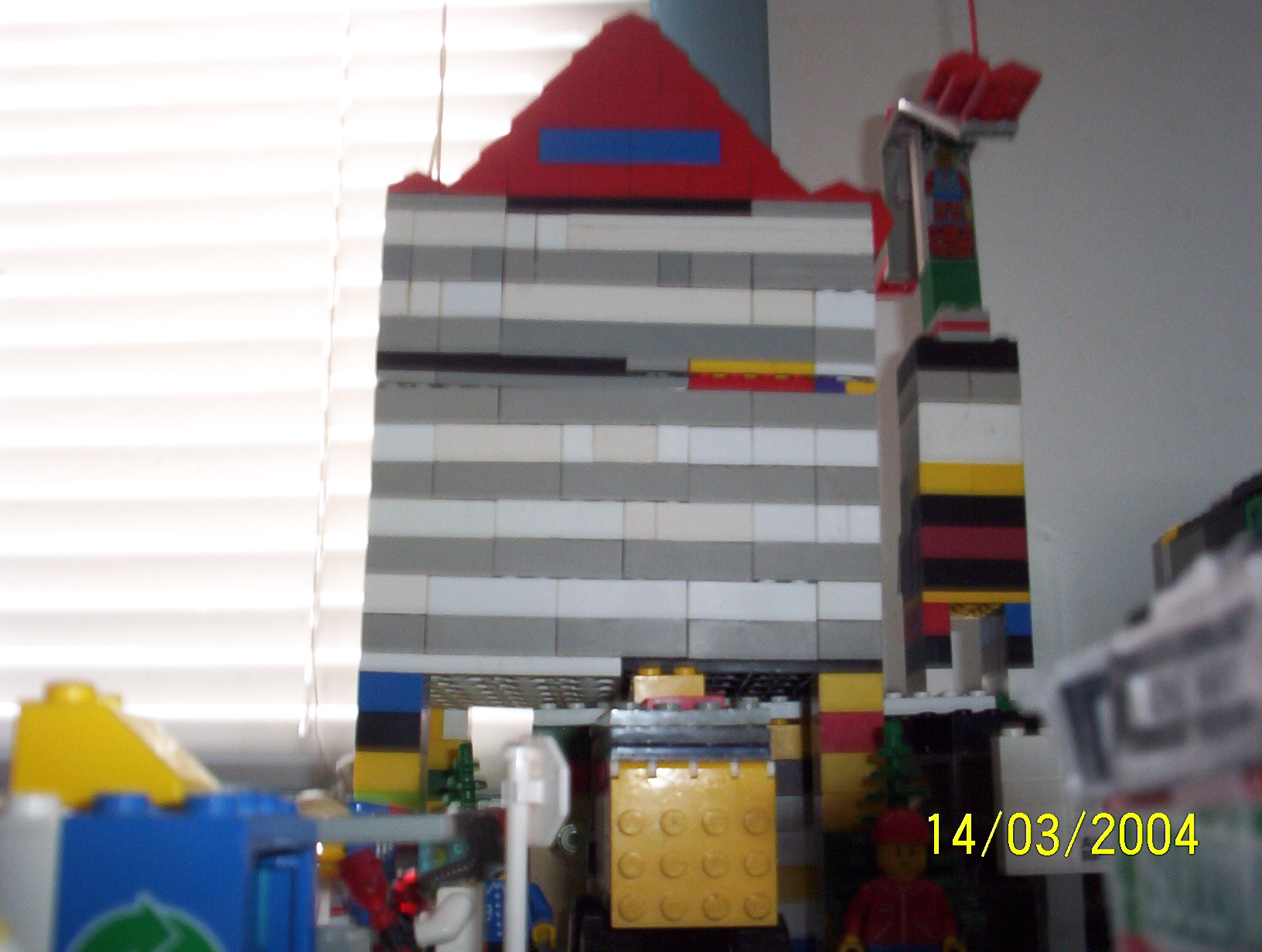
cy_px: 476
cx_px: 631
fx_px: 1425
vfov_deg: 37.0
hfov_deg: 47.8
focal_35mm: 39
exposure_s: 1/30.6
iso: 140
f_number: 4.5
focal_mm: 6
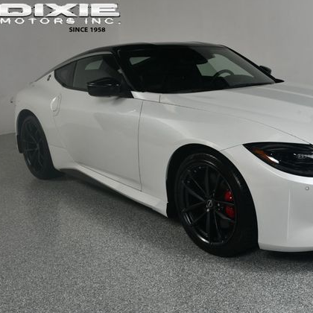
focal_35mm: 44
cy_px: 157
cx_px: 228
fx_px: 450
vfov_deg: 38.3
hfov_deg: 37.6
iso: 100
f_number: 14
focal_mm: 23
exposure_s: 1/160
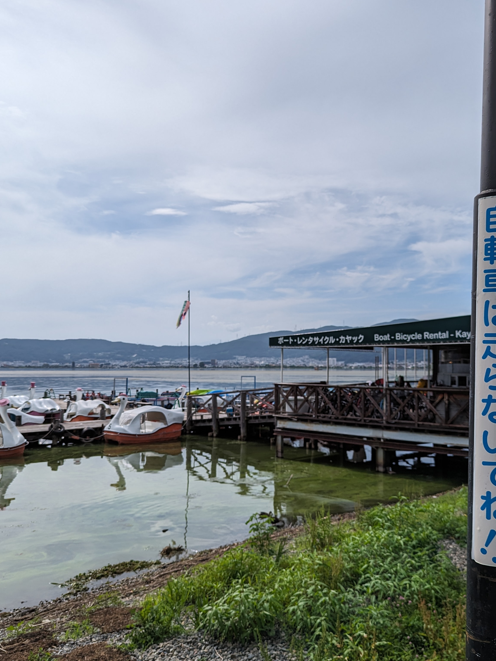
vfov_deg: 56.8
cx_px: 318
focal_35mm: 32
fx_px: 611
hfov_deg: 43.7
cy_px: 331
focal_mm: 6.81
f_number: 1.85
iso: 49
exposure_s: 1/3906
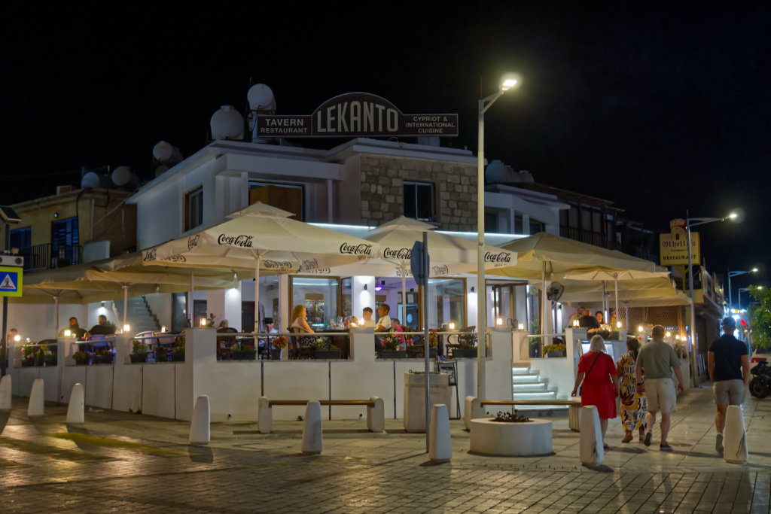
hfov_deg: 43.6
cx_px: 386
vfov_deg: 29.9
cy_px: 257
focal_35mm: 45
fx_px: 964
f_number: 2
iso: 1600
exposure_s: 1/160
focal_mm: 30
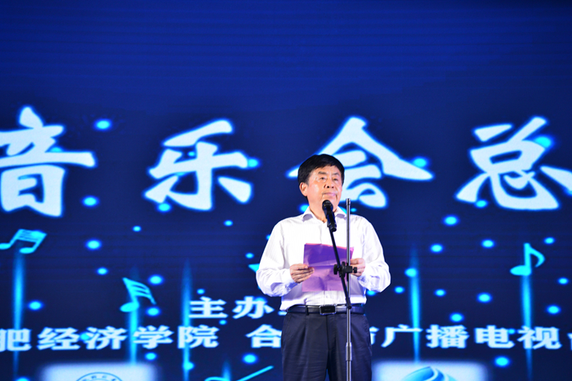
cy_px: 190
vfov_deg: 11.4
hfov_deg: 17.1
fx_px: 1907
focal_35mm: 120
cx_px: 286
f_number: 4
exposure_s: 1/125
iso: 400
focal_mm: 120
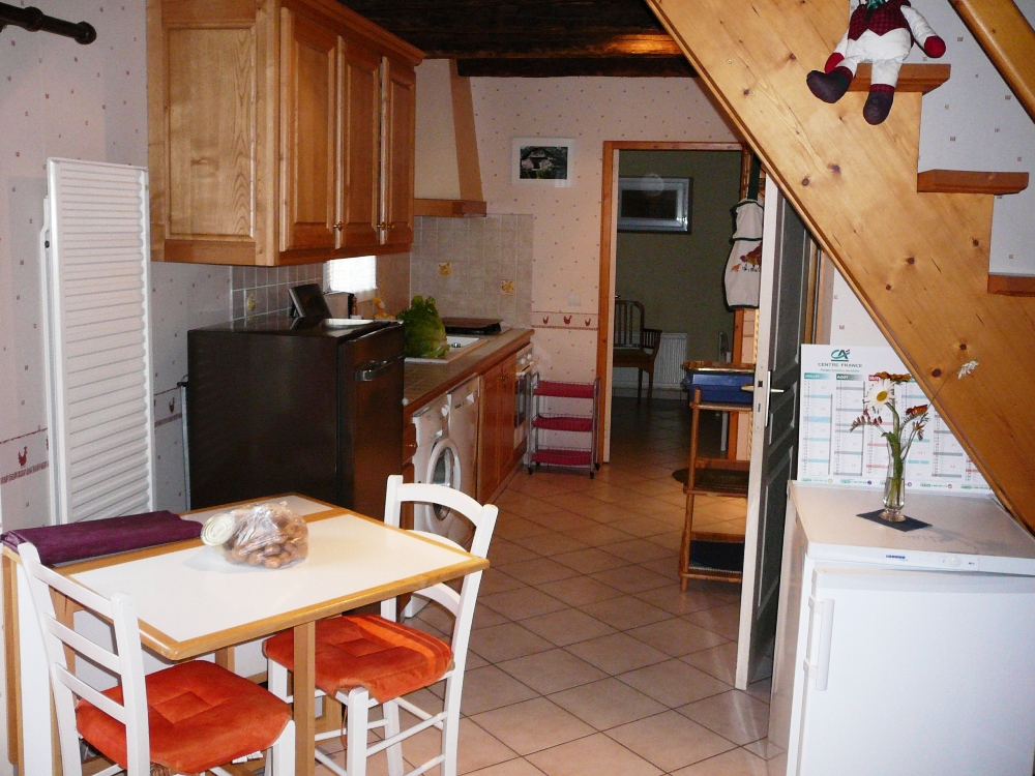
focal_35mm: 35
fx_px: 1046
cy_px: 388
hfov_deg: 52.6
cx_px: 518
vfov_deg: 40.7
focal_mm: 5.2
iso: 200
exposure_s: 1/30
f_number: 2.8
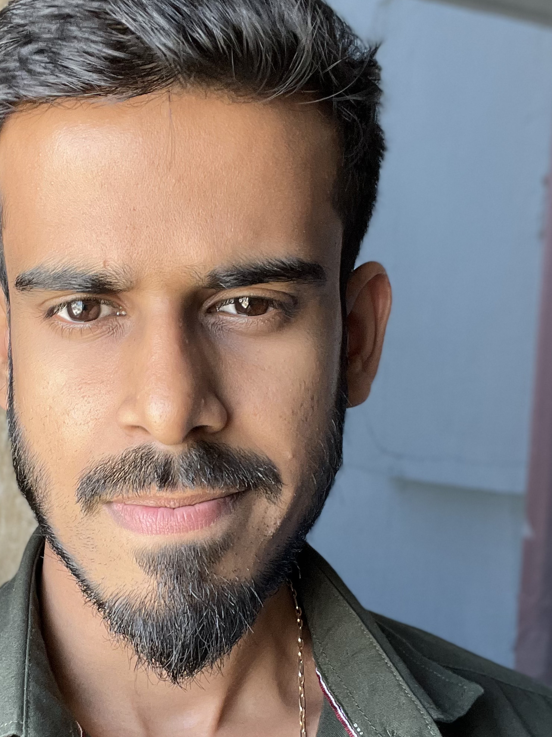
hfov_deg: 30.5
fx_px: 999
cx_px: 163
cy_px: 425
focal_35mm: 47
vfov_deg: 40.3
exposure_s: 1/91
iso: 100
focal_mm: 2.71
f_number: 2.2
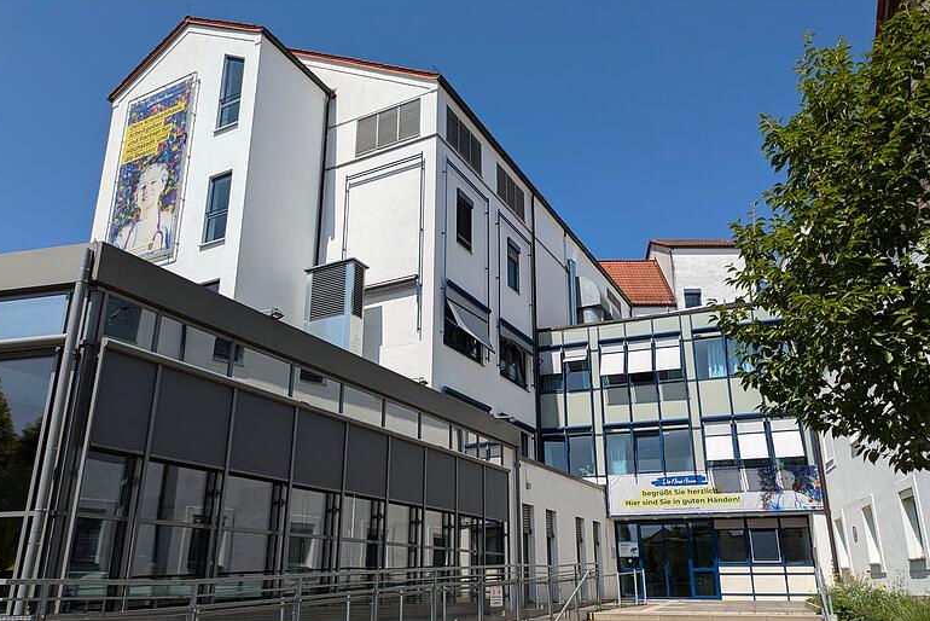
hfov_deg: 67.4
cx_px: 466
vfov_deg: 47.8
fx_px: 698
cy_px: 359
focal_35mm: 27
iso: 47
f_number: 1.89
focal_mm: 5.43
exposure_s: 1/3378
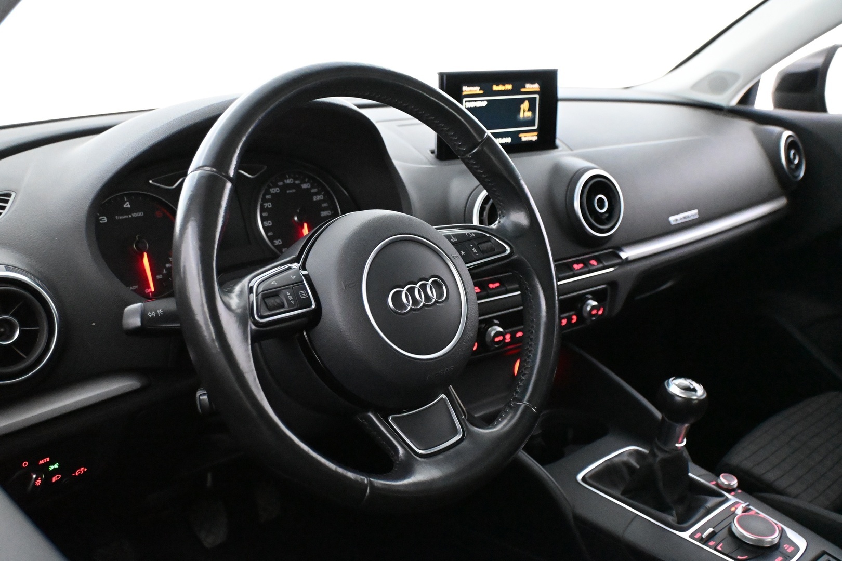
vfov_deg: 36.9
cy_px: 280
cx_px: 421
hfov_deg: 53.1
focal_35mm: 36
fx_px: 842
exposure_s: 1/60
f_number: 4.2
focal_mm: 24
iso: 12800
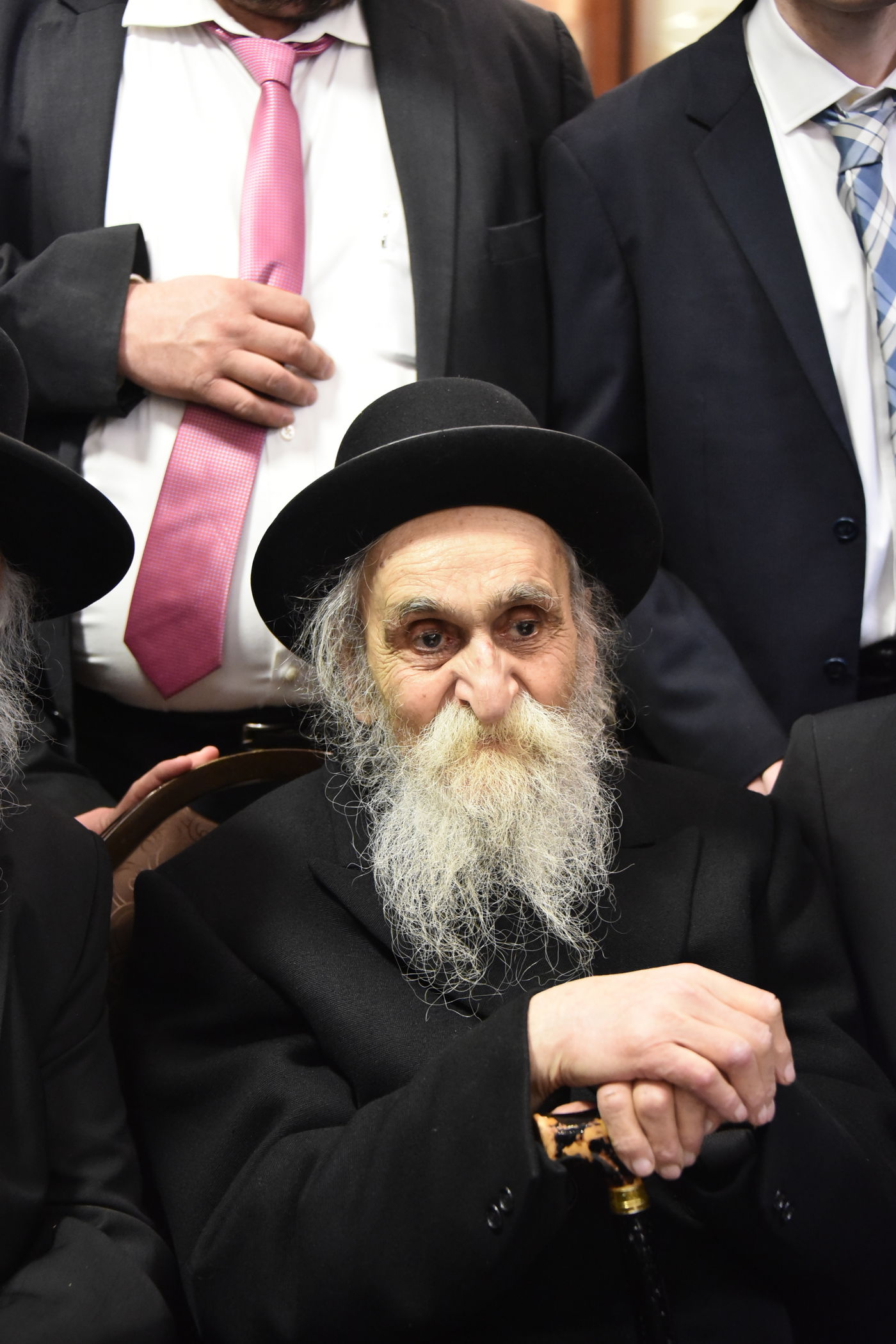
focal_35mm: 70
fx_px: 2613
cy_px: 672
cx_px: 448
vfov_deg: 28.8
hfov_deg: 19.5
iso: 6400
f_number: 5
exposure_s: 1/40
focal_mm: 70
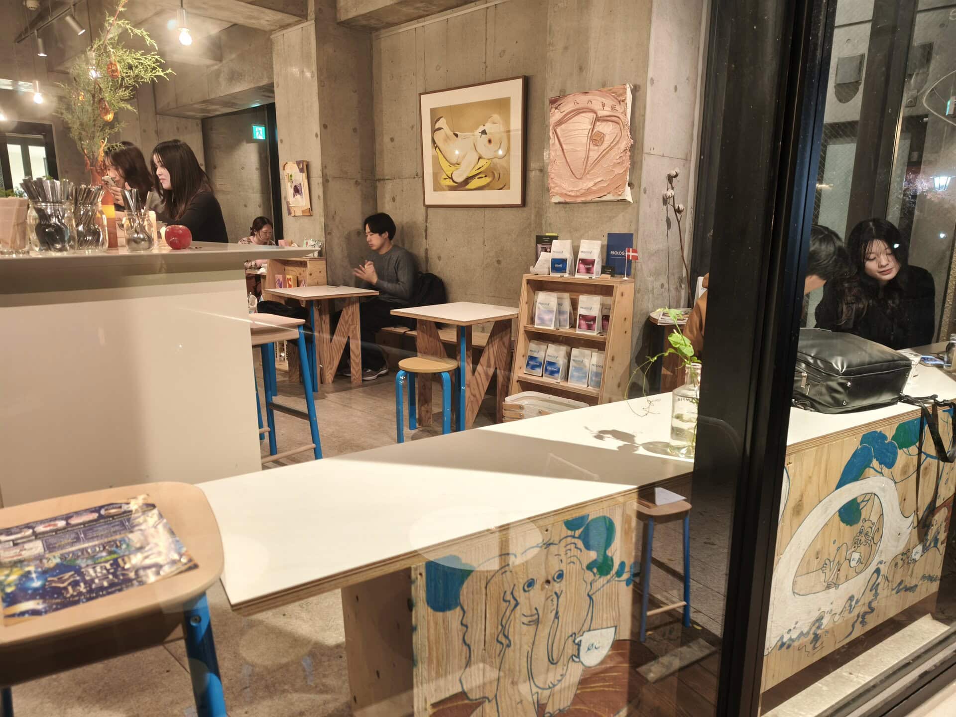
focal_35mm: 23
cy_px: 358
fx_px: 635
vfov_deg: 58.9
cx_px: 478
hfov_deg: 73.9
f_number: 1.6
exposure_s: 1/25
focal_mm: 6.5
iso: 1250
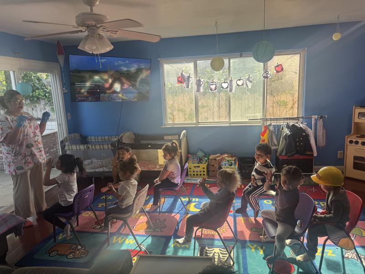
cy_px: 137
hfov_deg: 71.6
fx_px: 253
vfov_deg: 56.8
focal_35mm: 24
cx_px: 182
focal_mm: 6.76
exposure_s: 1/223
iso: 80
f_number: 1.78
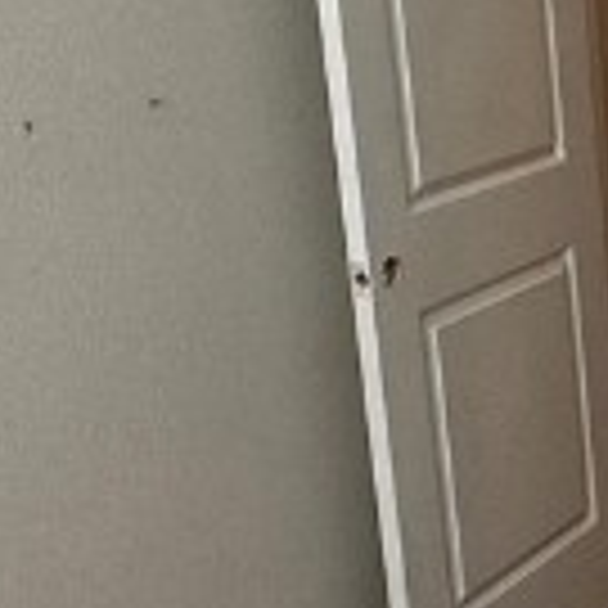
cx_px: 1257
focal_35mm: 94
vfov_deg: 18.5
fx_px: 1868
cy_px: 279
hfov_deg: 14.8
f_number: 2.2
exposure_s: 1/120
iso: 125
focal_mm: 2.22
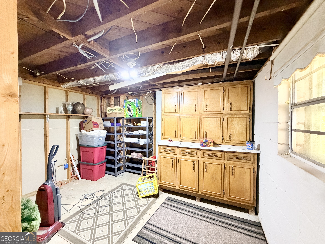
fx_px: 131
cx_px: 162
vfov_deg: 85.7
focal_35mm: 14
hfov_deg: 102.1
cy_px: 122
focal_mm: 2.22
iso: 640
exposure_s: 1/60
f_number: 2.2
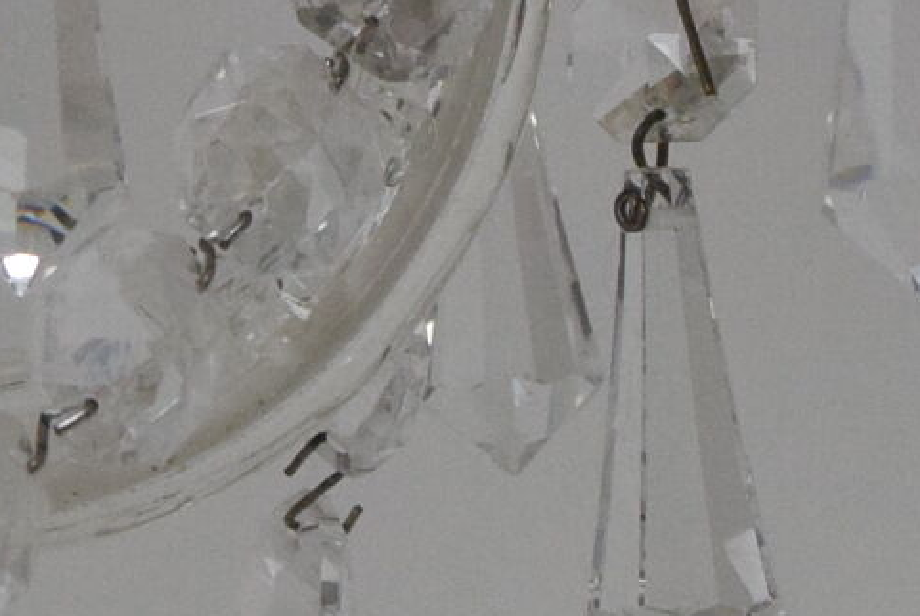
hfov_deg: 7.8
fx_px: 6678
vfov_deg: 5.3
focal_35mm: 261
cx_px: -126
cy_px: -50
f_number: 9
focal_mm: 28
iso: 1600
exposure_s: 1/320
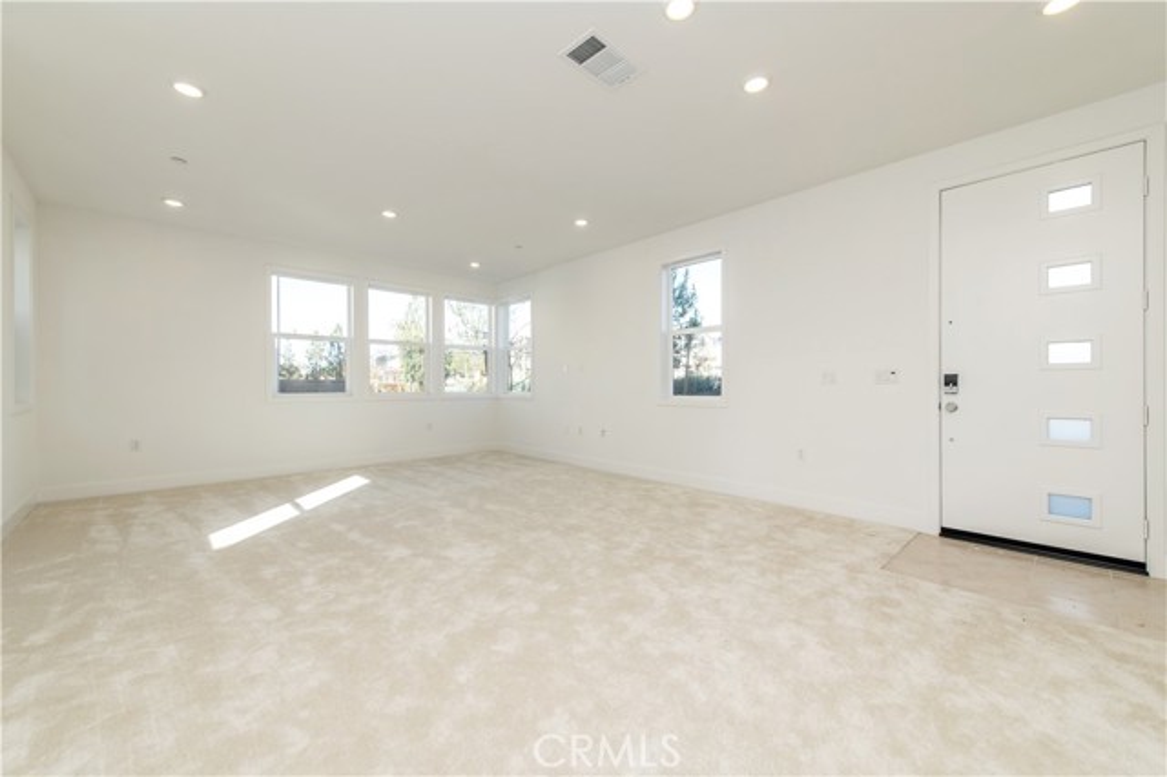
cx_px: 584
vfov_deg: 81.1
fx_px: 454
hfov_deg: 104.3
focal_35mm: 14
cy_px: 388
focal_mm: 14
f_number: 5.6
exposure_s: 1/125
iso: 200
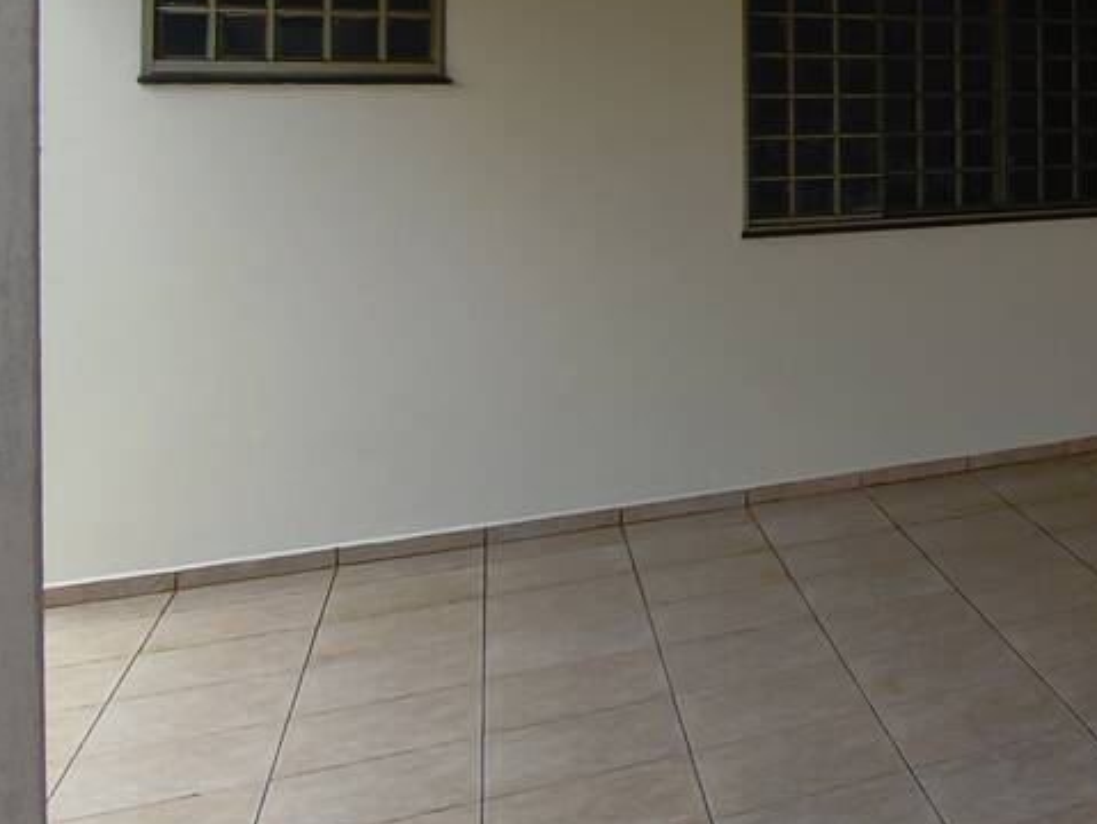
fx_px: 1427
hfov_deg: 30.8
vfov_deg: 30.7
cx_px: 1491
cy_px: 73
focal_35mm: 45
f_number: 2.2
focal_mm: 1.65
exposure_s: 1/537
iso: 50
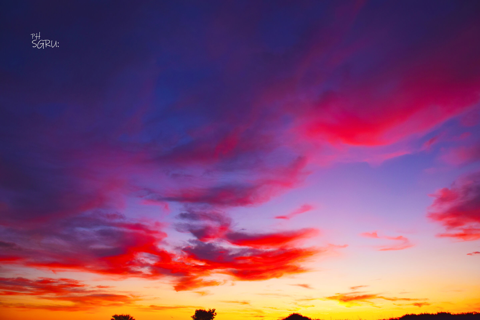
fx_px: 360
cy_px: 160
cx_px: 240
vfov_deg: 47.9
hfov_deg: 67.4
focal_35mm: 27
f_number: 5.6
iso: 400
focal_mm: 18
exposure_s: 1/100
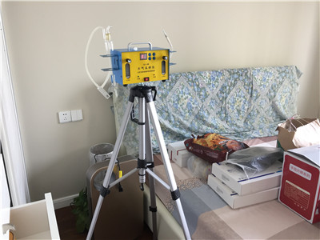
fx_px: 268
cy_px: 120
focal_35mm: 29
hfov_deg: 61.7
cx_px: 160
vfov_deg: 48.2
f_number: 2.2
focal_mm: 4.15
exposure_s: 1/33
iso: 40
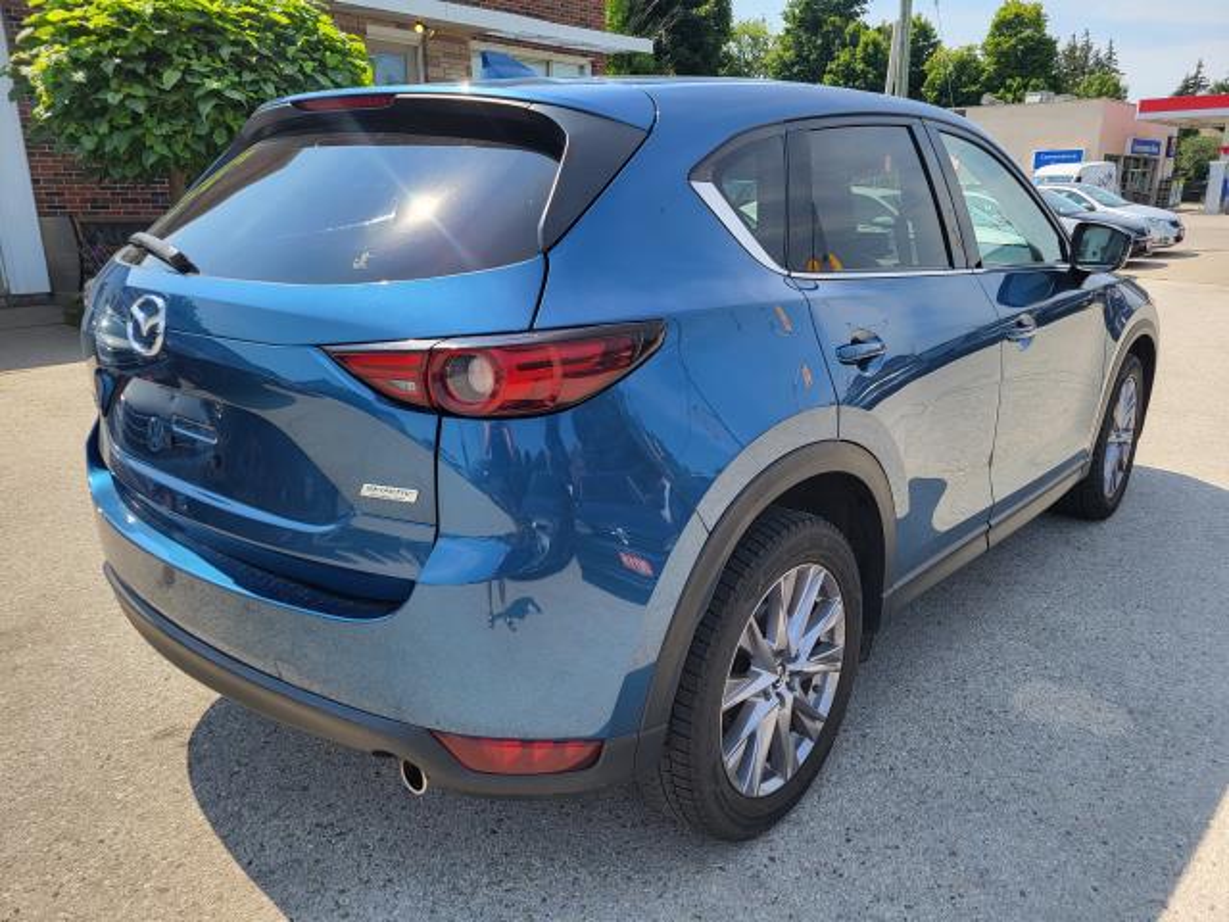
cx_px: 614
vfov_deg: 53.1
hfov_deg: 67.3
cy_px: 461
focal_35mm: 26
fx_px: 923
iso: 40
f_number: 1.8
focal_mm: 5.4
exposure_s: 1/1081
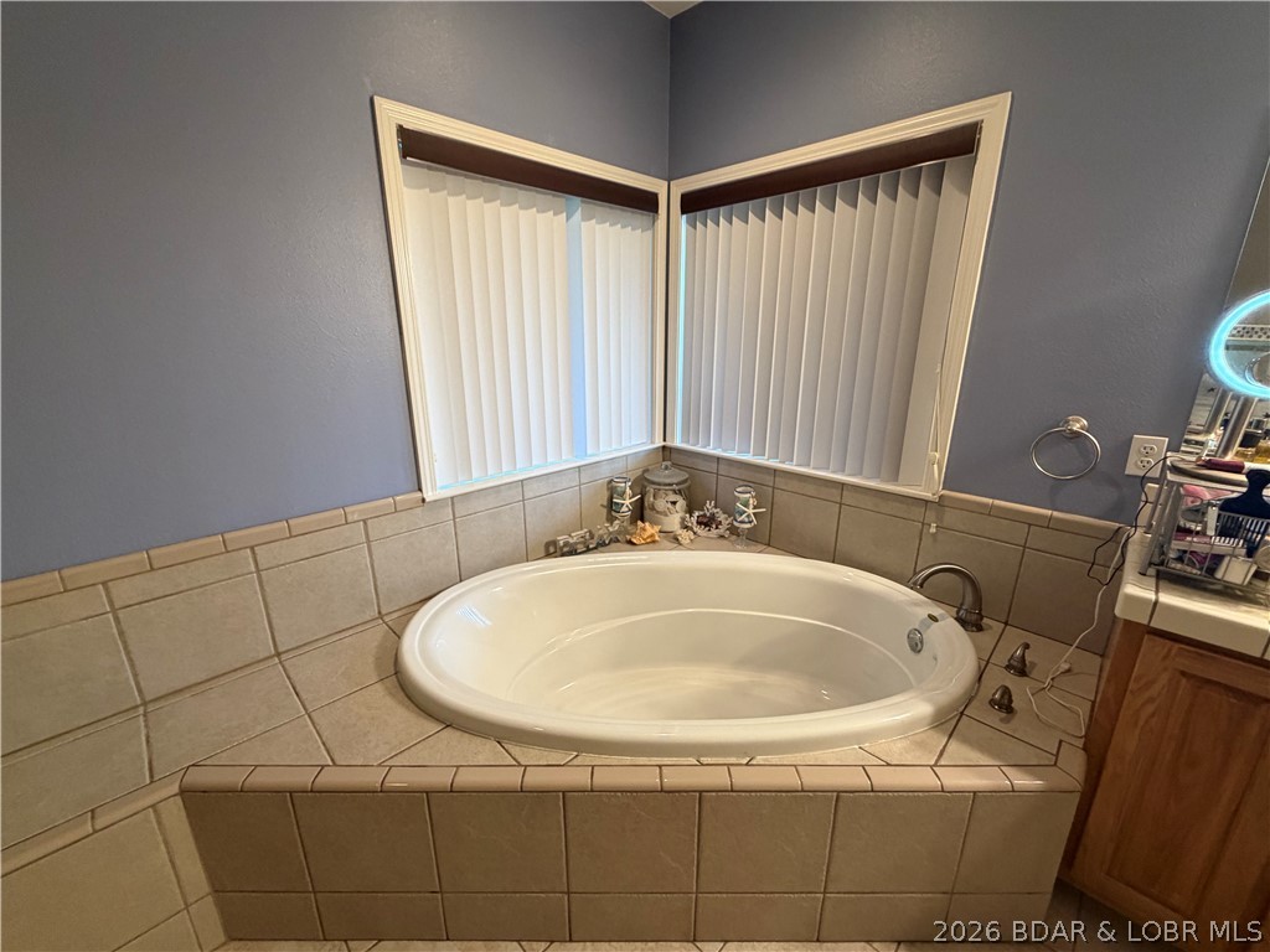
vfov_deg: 85.7
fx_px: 514
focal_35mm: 14
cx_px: 635
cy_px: 476
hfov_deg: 102.1
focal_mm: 2.22
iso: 250
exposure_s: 1/60
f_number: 2.2
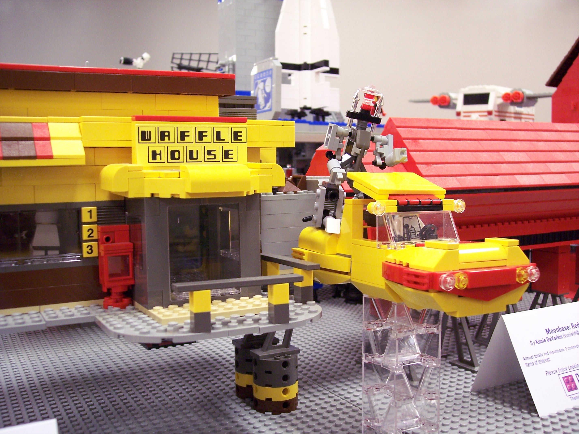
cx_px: 290
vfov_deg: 36.8
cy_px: 217
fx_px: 652
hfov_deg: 47.9
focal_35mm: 39
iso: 200
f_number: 3.4
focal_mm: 8
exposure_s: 1/10
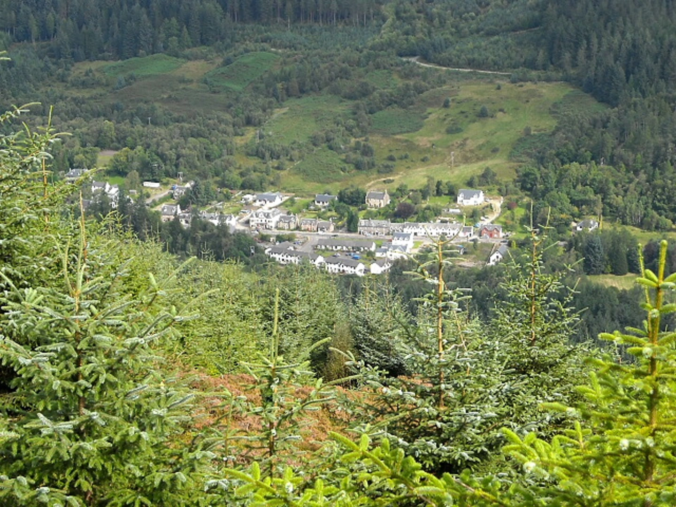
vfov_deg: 14.1
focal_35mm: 105
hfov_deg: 18.7
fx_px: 2050
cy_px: 254
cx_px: 338
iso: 87
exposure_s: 1/250
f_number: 4.7
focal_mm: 17.1
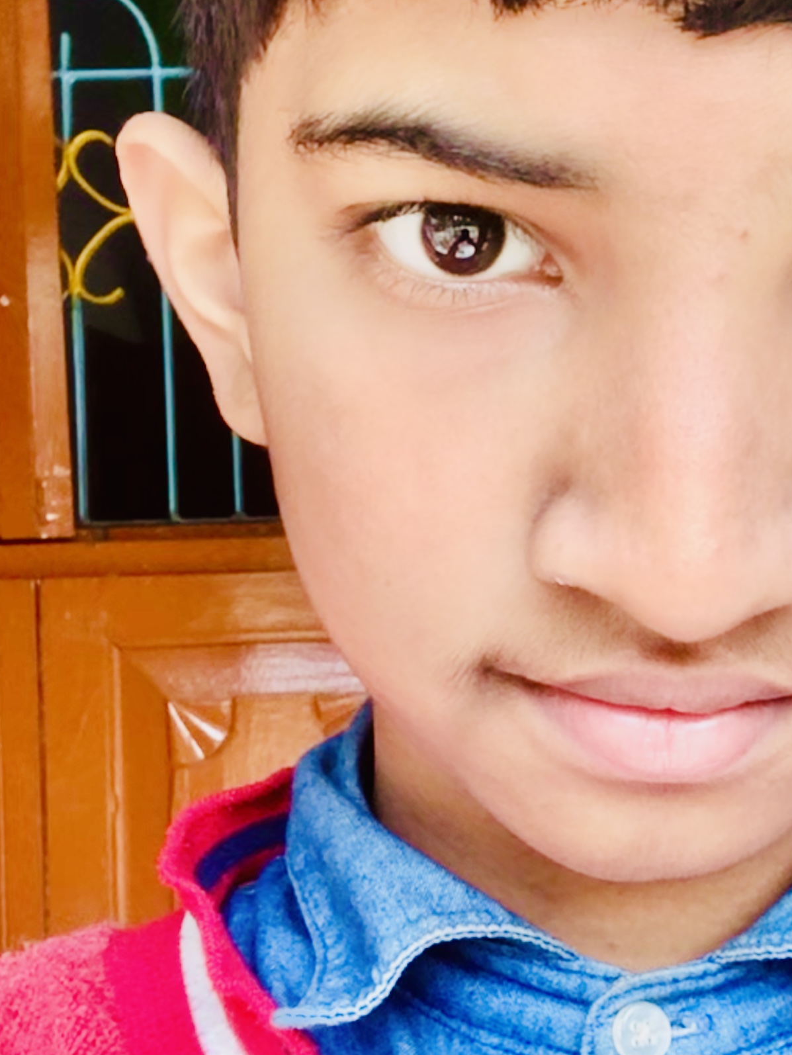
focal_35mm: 62
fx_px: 1890
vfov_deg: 31.2
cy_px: 586
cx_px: 635
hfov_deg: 23.3
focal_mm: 2.87
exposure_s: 1/120
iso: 80
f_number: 2.2
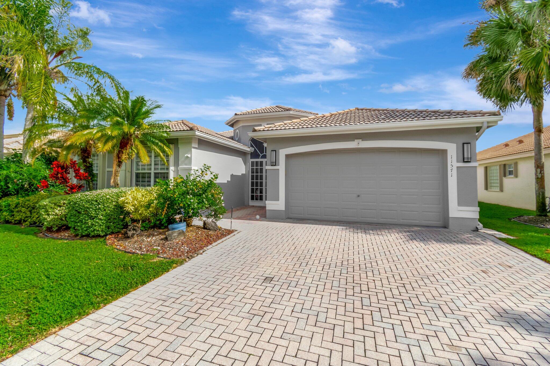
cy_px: 183
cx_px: 275
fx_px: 229
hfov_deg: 100.4
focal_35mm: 15
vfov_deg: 77.3
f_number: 8
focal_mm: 10
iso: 1000
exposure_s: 1/5000
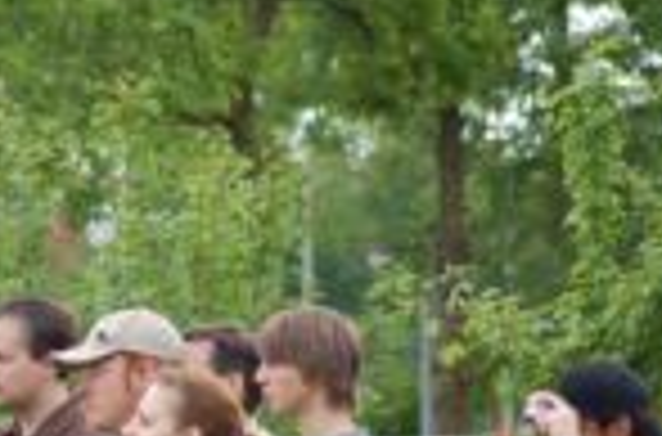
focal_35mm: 626
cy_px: 629
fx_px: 11466
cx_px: -336
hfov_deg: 3.3
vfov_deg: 2.2
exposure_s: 1/640
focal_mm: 135
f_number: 4.5
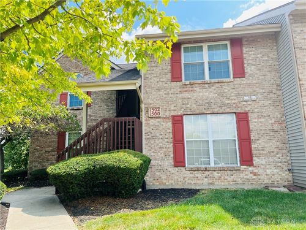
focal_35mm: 26
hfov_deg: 67.3
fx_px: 230
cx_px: 153
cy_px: 115
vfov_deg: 53.1
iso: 50
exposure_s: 1/1086
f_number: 1.6
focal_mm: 5.1
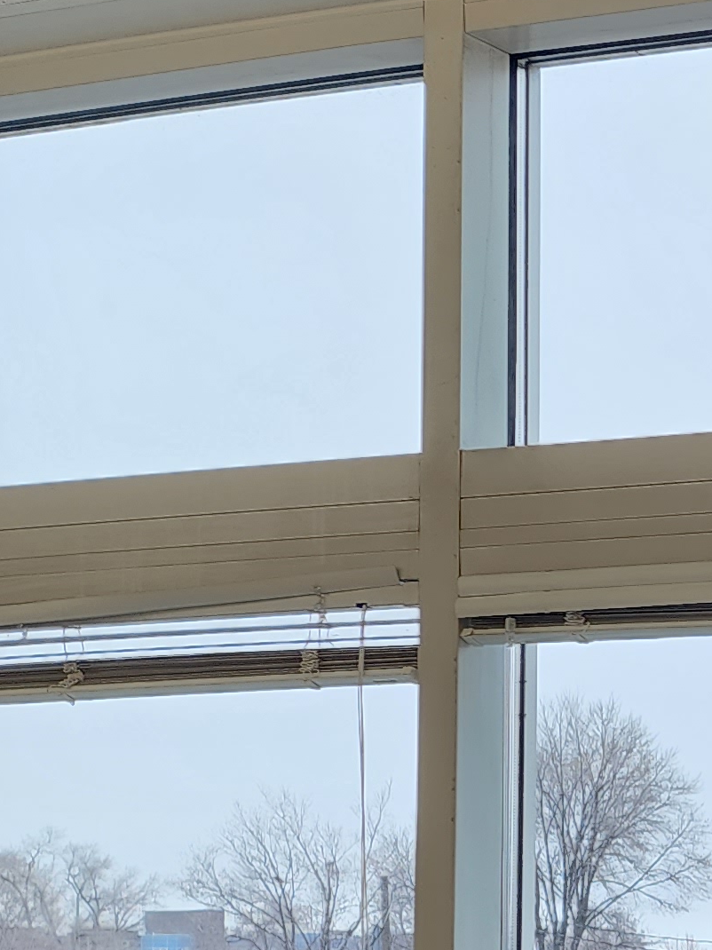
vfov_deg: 22.2
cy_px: 880
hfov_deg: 12.7
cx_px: 1772
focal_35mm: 86
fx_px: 2359
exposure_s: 1/120
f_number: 1.8
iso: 100
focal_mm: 6.4
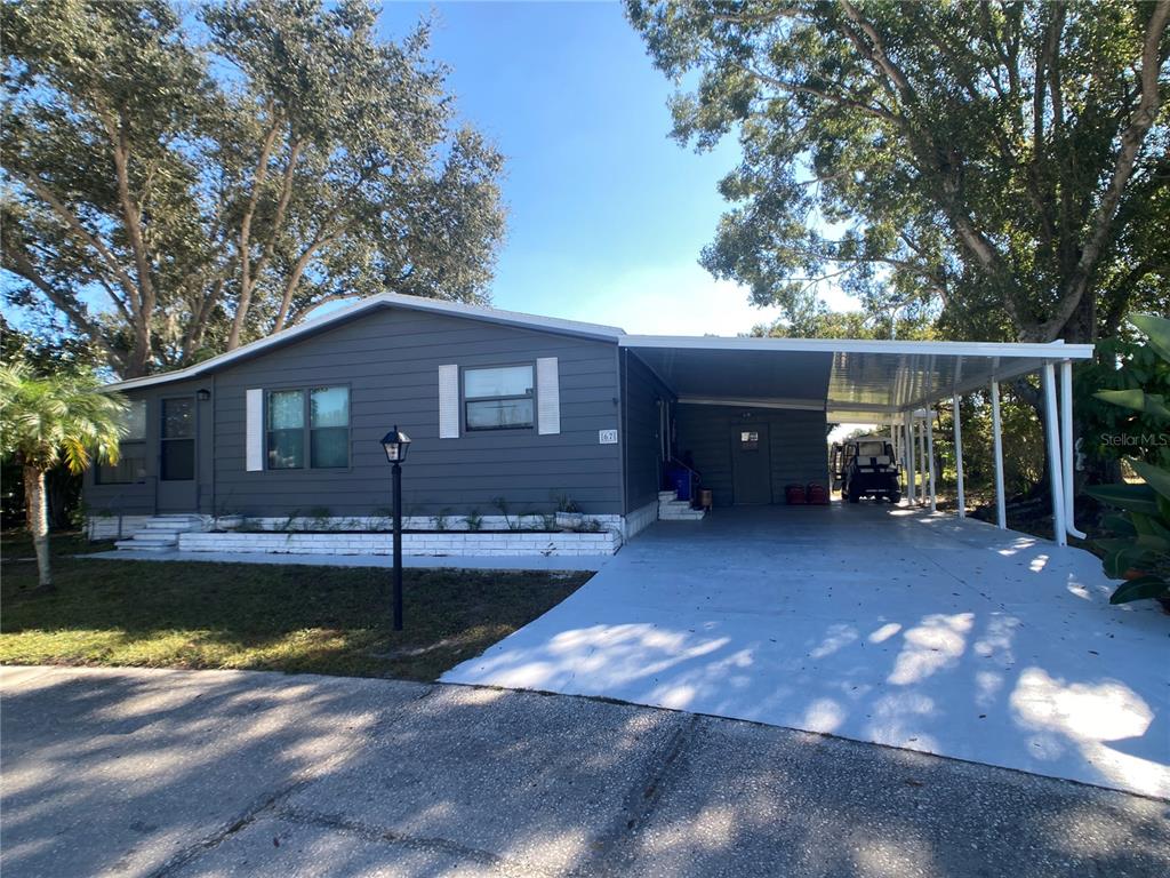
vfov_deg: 49.7
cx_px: 585
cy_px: 439
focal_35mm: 28
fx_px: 946
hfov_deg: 63.4
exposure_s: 1/631
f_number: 1.8
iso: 20
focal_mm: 3.99
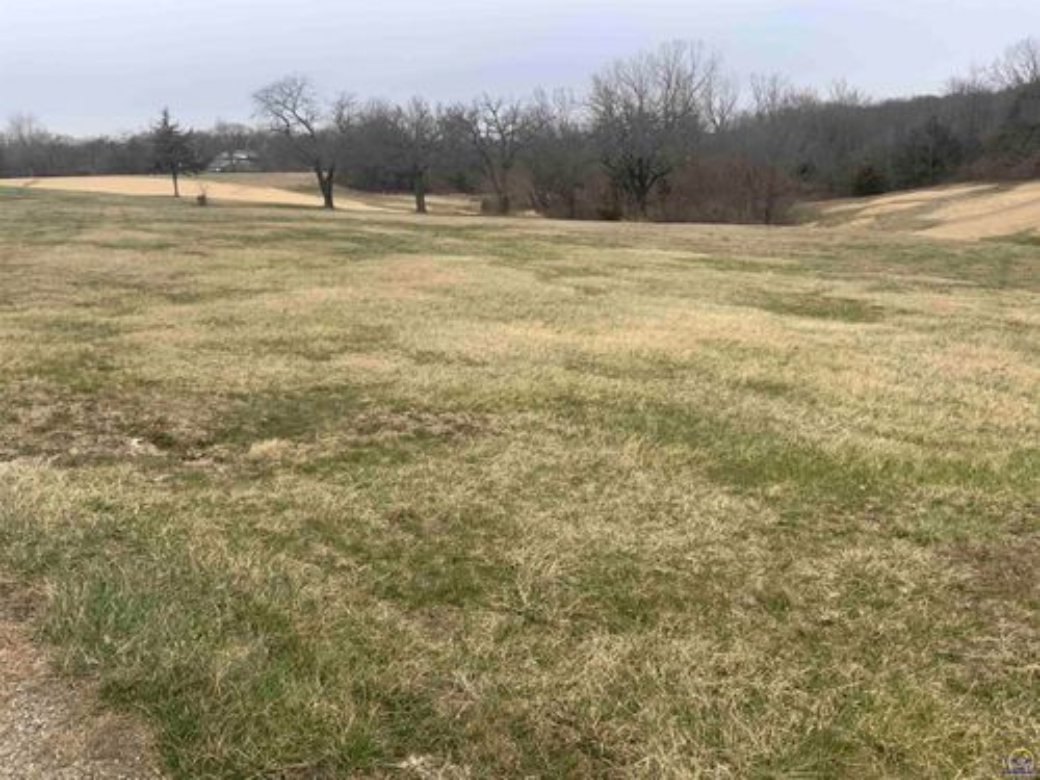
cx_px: 520
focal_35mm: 29
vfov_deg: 48.2
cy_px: 390
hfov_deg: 61.7
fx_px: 871
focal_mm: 3
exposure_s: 1/574
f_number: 1.8
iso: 16
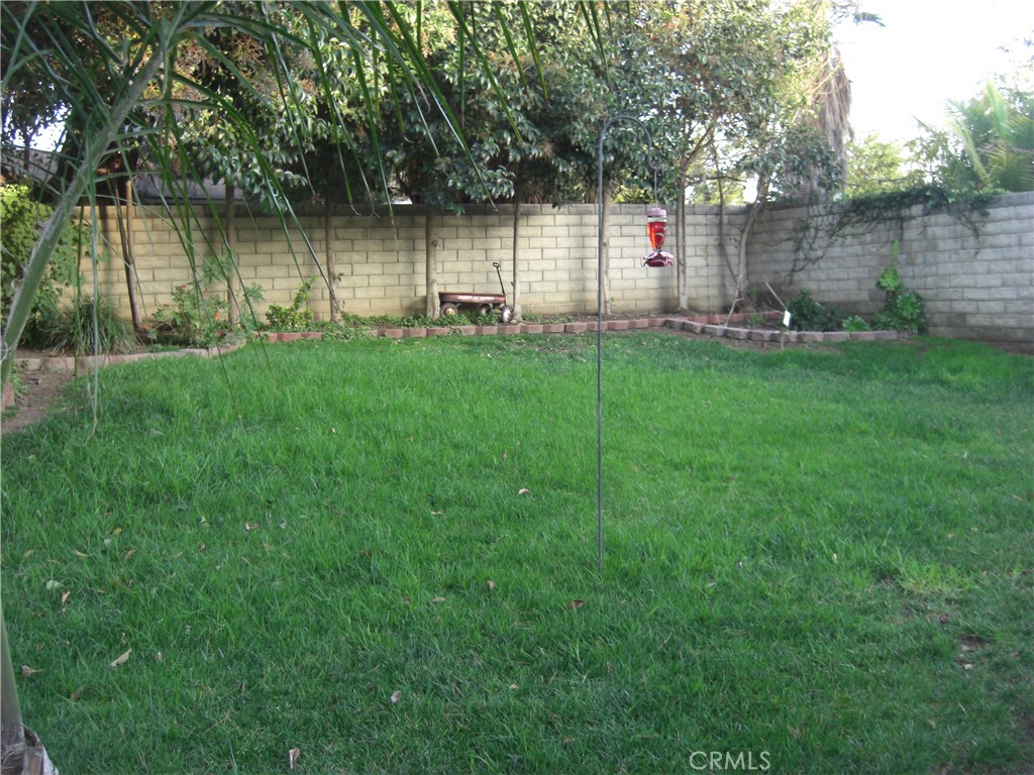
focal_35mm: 38
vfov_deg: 37.7
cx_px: 517
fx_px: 1135
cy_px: 388
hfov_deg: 49.0
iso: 200
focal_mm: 7.9
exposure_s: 1/60
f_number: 2.8
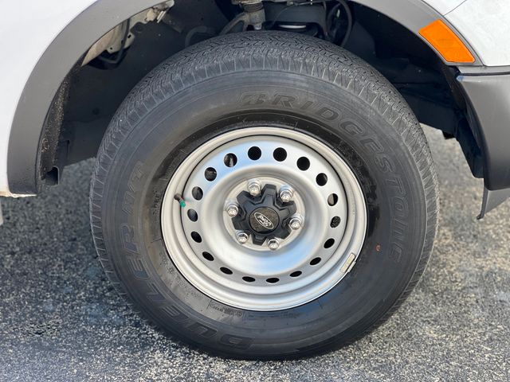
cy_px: 191
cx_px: 255
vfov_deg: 19.1
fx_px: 1134
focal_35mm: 77
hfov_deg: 25.3
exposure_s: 1/121
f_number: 2.8
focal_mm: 9
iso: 32
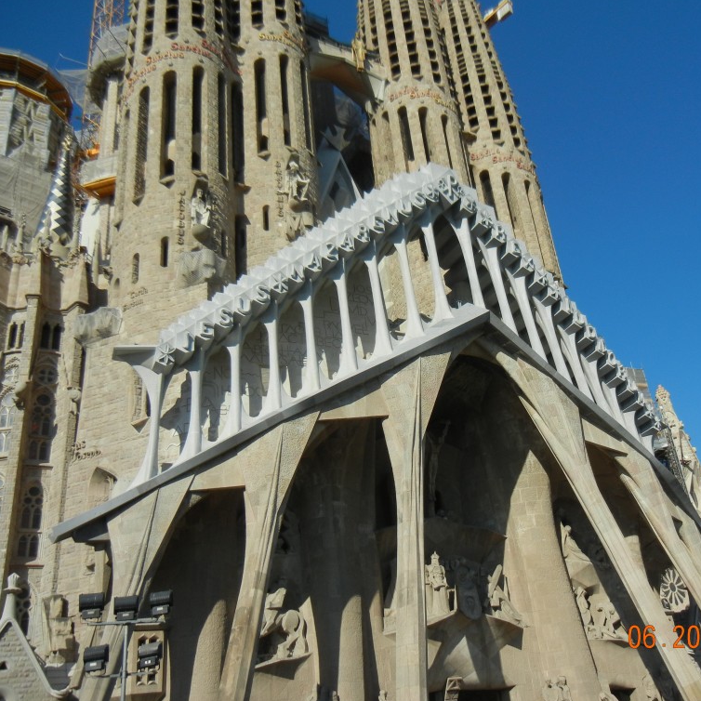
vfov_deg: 46.0
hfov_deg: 45.6
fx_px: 825
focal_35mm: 36
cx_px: 444
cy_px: 354
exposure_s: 1/581
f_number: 7
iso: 160
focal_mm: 5.4
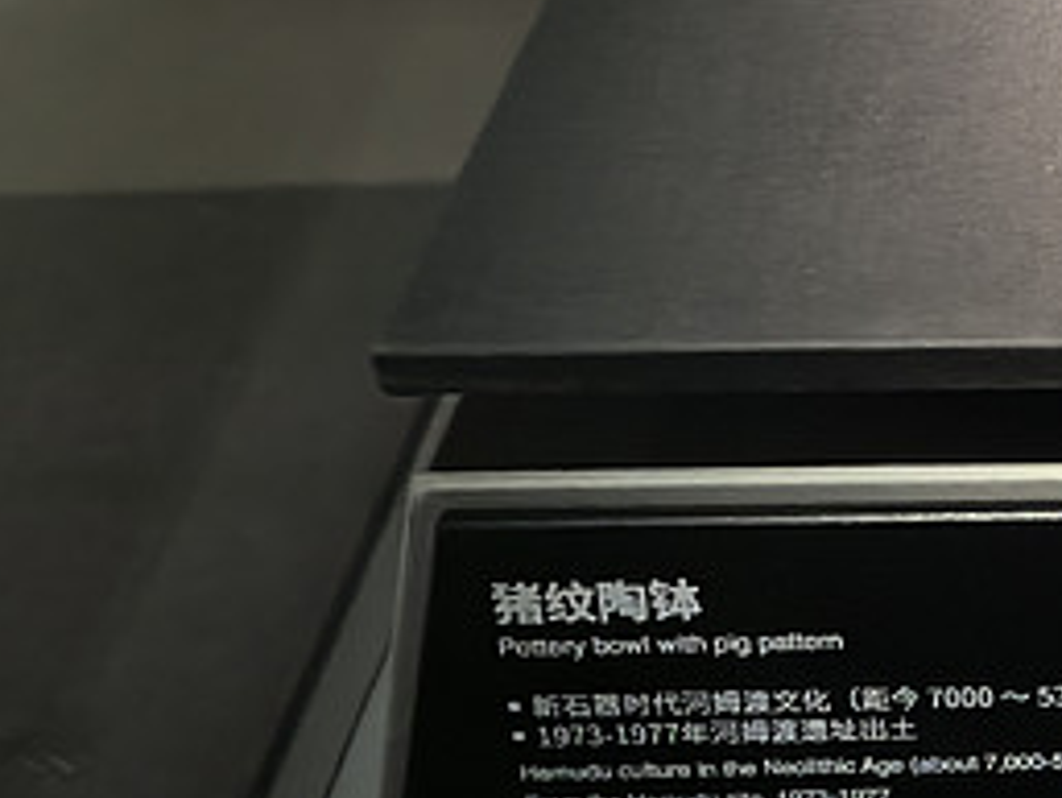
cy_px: 83
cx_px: 1521
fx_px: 2578
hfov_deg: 20.4
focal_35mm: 84
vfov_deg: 17.3
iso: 250
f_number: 1.4
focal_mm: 5.75
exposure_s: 1/49.8
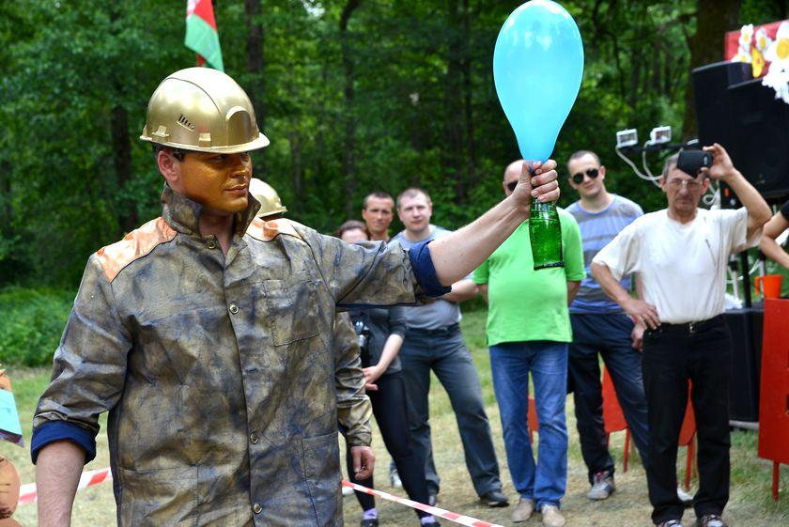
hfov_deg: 28.8
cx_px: 394
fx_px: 1535
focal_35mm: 70
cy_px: 264
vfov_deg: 19.5
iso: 500
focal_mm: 70
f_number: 8
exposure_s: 1/320
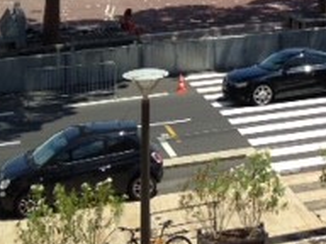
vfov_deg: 12.7
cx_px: 353
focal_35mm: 110
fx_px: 1036
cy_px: -127
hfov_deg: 17.3
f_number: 2.4
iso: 50
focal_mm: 4.12
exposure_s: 1/1466
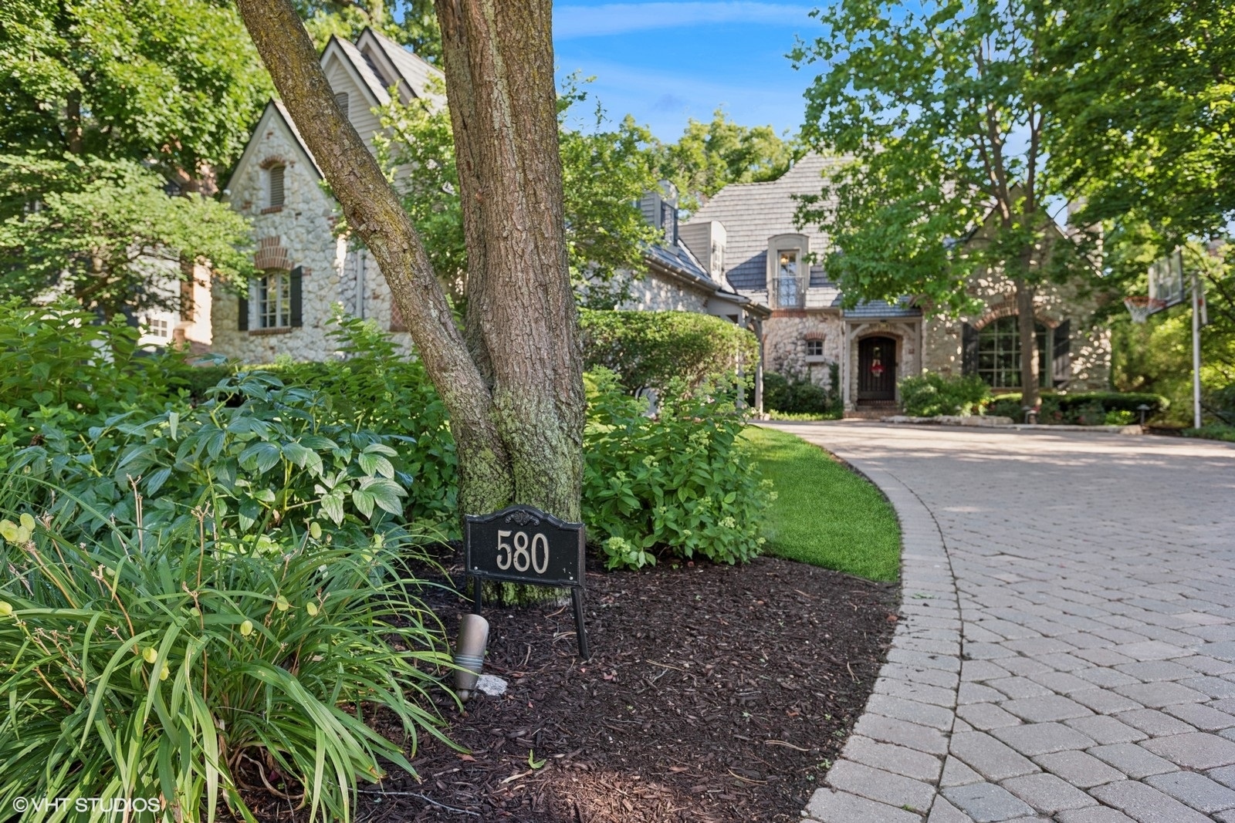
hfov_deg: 61.9
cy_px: 412
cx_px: 618
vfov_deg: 43.6
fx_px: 1029
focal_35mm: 30
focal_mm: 30
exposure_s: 1/200
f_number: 5.6
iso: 400
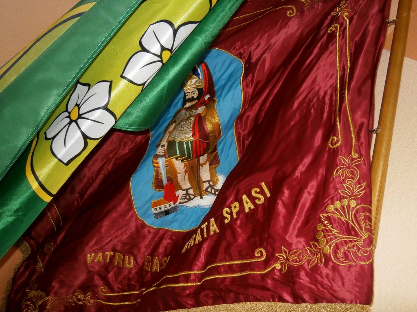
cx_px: 208
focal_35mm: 26
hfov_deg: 67.3
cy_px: 156
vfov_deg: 53.1
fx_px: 313
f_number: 2.8
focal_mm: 4.7
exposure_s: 1/30
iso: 200
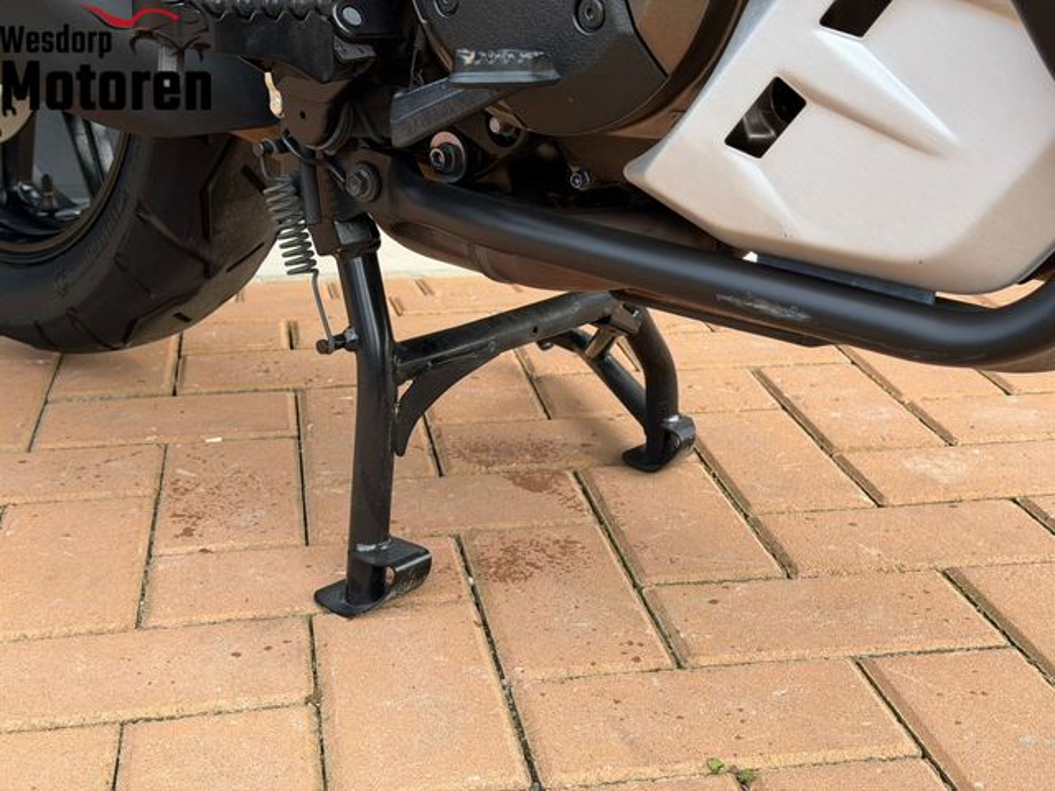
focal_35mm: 48
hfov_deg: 39.7
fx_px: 1463
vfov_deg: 30.3
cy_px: 396
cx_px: 528
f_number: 1.78
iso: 64
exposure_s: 1/917
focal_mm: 6.76
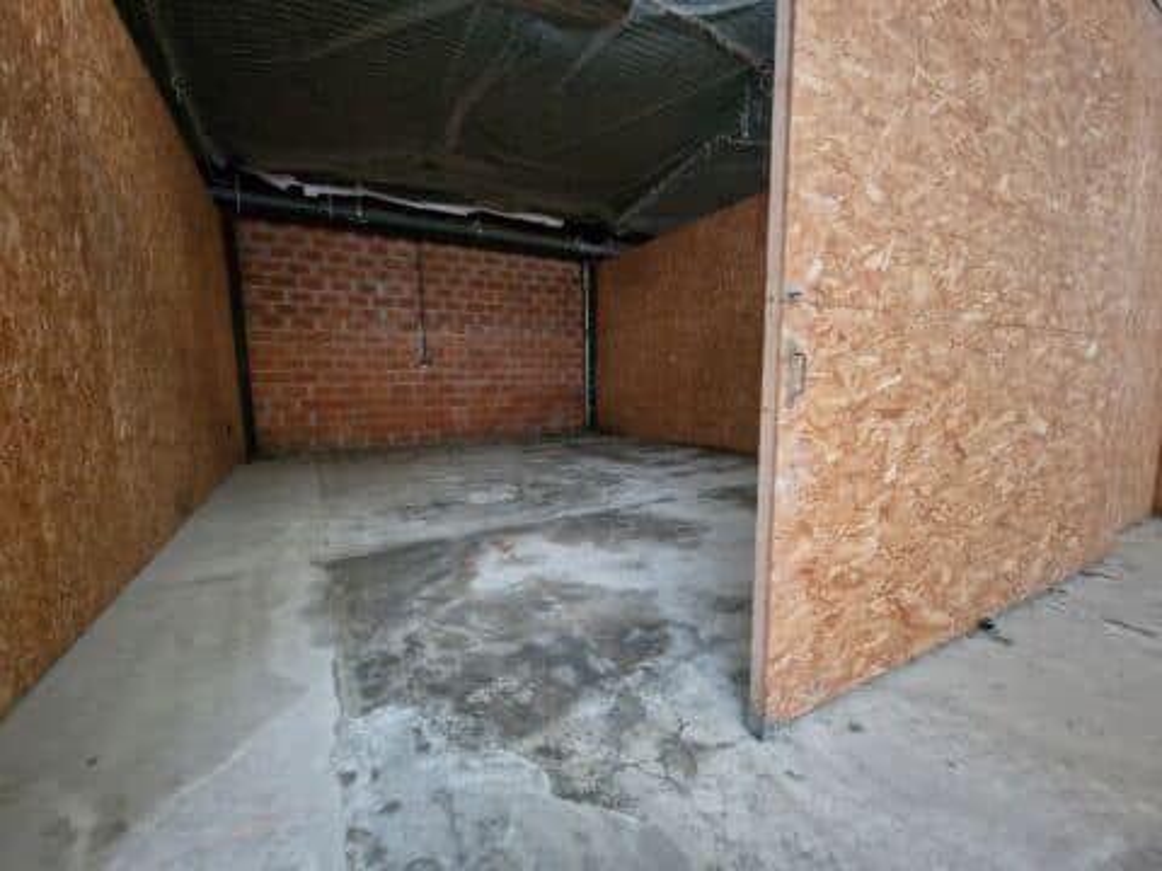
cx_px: 581
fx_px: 436
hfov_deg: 106.2
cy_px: 436
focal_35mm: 13
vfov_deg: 89.9
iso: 1000
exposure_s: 1/25
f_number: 2.2
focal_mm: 2.2
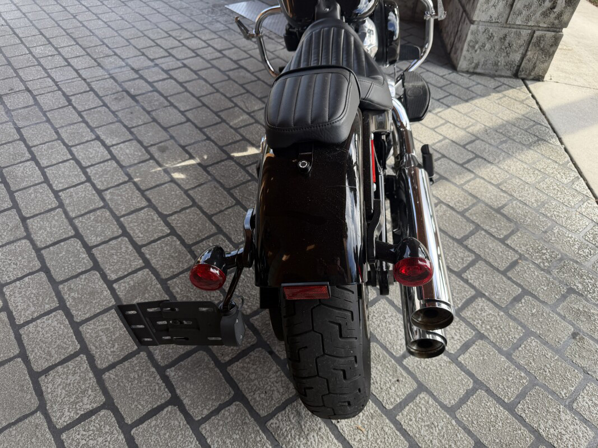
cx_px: 299
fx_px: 415
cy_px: 224
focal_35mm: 24
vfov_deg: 56.8
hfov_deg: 71.6
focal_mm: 6.76
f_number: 1.78
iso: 80
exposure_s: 1/517
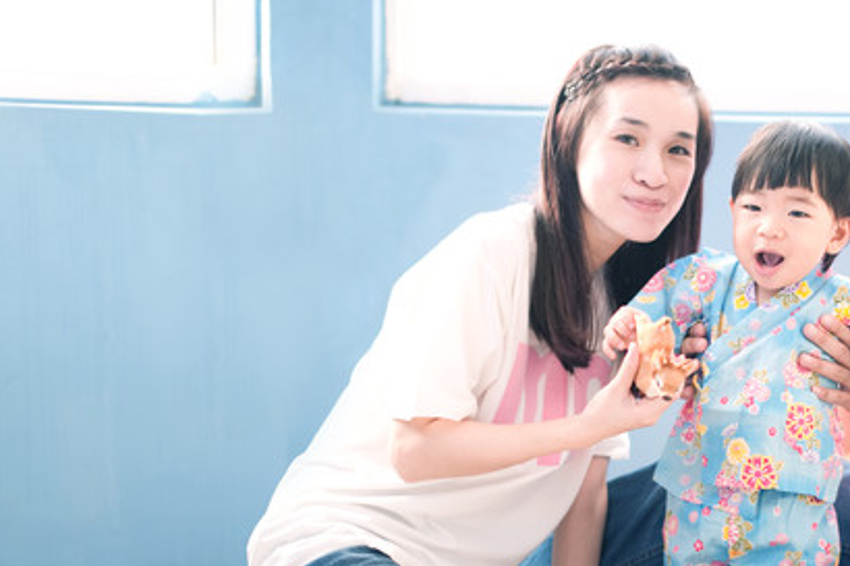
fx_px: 1841
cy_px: 400
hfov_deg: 25.6
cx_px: 653
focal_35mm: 78
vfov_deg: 17.4
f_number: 1.4
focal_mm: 50
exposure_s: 1/200
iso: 400
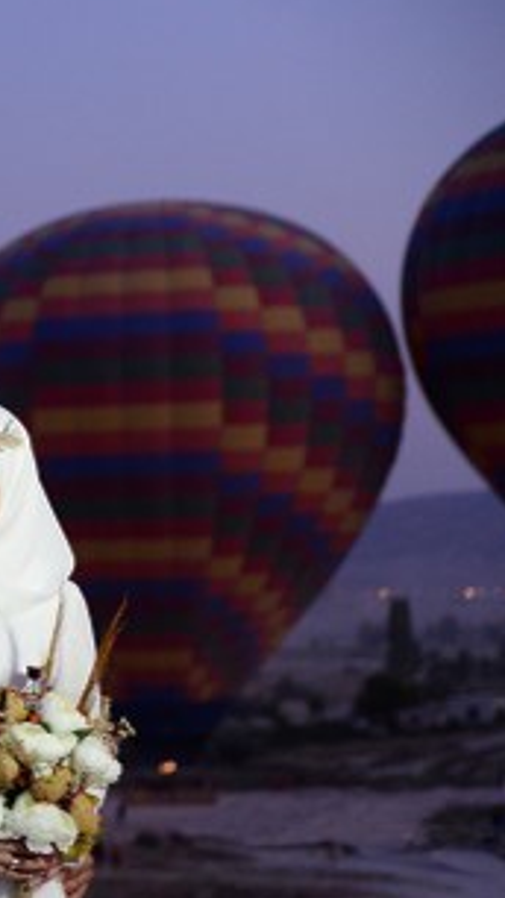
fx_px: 2739
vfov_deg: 18.6
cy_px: 565
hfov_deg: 10.0
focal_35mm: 115
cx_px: -364
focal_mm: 56
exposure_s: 1/80
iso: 2000
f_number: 2.8
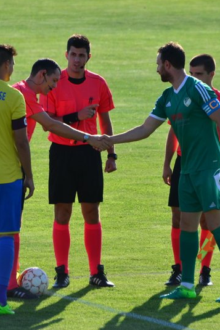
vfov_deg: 2.7
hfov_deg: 1.8
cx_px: 128
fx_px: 6916
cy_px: 182
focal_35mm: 755
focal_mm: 300
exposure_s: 1/1000
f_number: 5.6
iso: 400
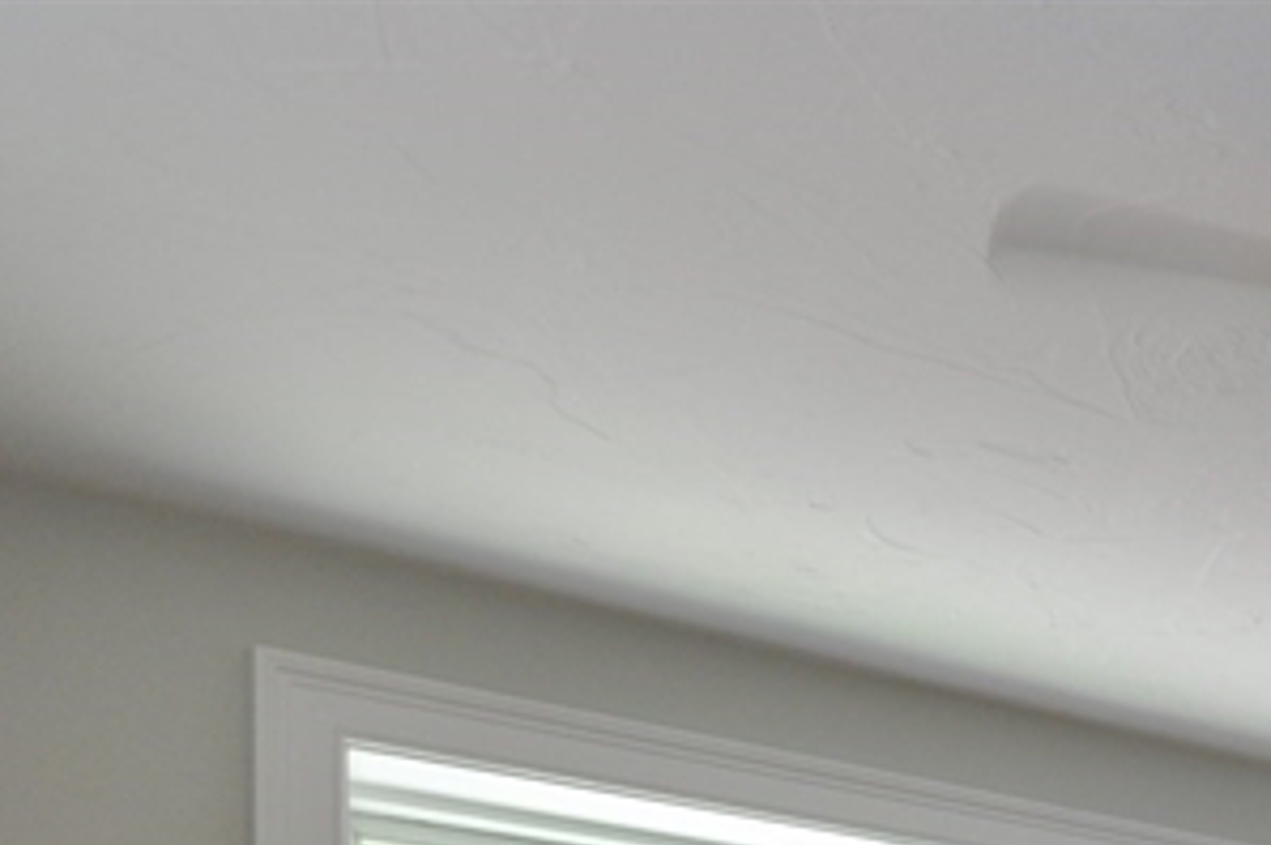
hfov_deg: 25.9
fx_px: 2000
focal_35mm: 57
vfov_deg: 19.1
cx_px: 1915
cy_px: 1447
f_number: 4
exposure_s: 1/60
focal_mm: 11
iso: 400
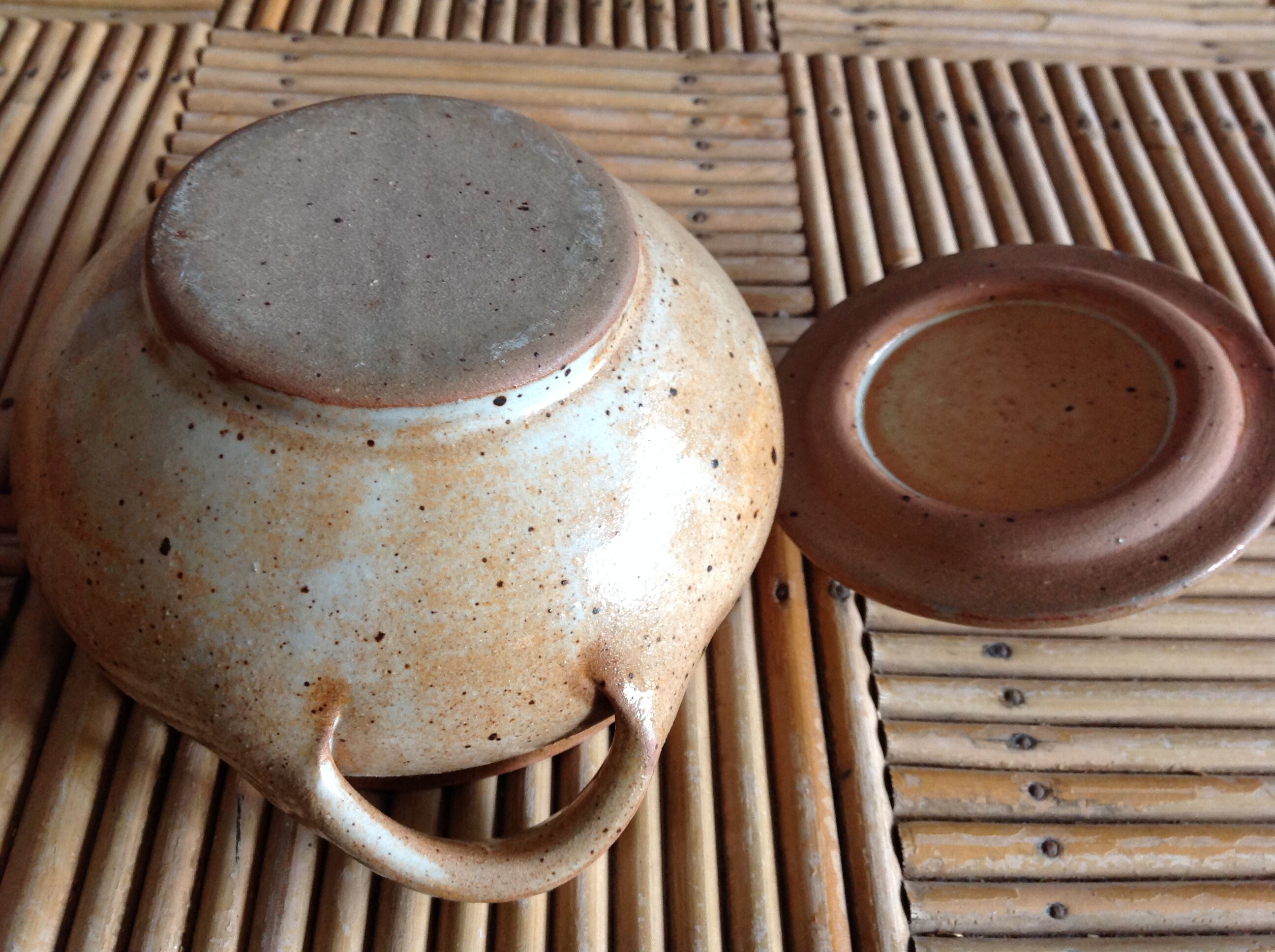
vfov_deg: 40.6
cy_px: 476
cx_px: 638
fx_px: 1287
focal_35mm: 35
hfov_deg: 52.7
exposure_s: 1/15
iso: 100
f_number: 2.4
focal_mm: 4.28
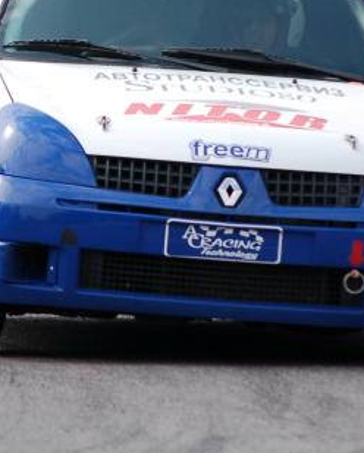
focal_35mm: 629
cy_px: 141
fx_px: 8448
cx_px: 195
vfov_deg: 3.1
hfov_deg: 2.5
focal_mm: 135
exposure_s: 1/1000
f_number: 5
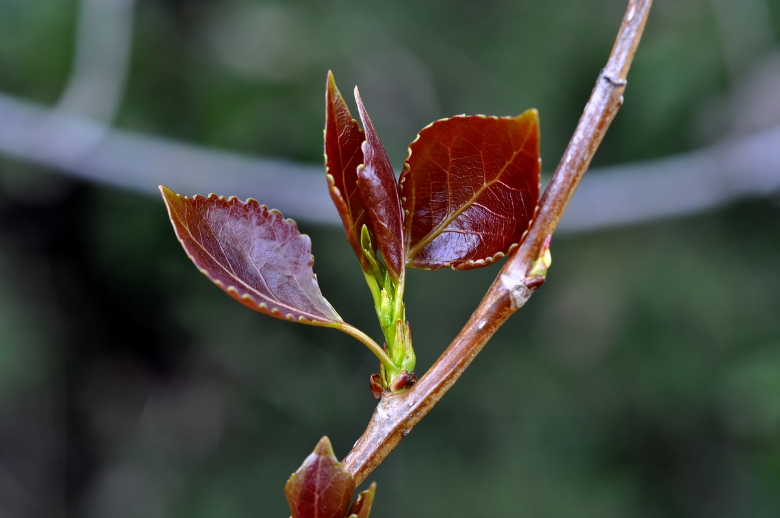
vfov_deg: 15.2
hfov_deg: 22.6
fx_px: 1948
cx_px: 390
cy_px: 259
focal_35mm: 90
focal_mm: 60
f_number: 8
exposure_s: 1/40
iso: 200
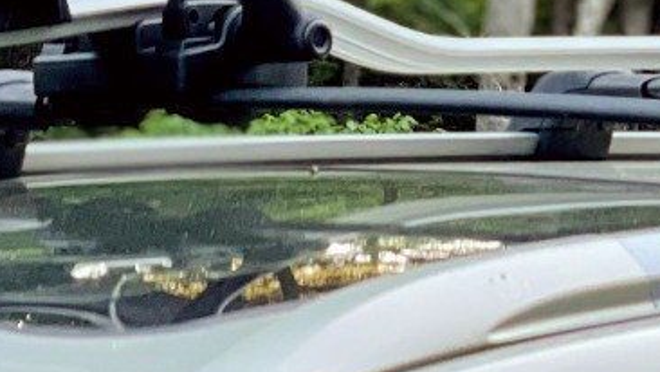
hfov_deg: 9.7
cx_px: 339
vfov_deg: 5.3
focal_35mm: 223
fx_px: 3903
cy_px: -540
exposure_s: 1/122
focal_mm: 6
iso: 160
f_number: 2
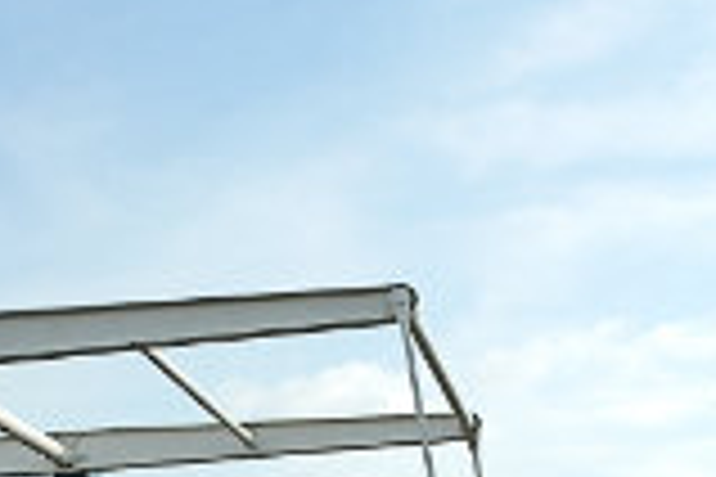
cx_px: 191
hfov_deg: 24.8
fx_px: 1611
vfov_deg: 15.9
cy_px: 644
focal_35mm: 81
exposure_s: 1/125
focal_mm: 19
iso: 100
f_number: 9
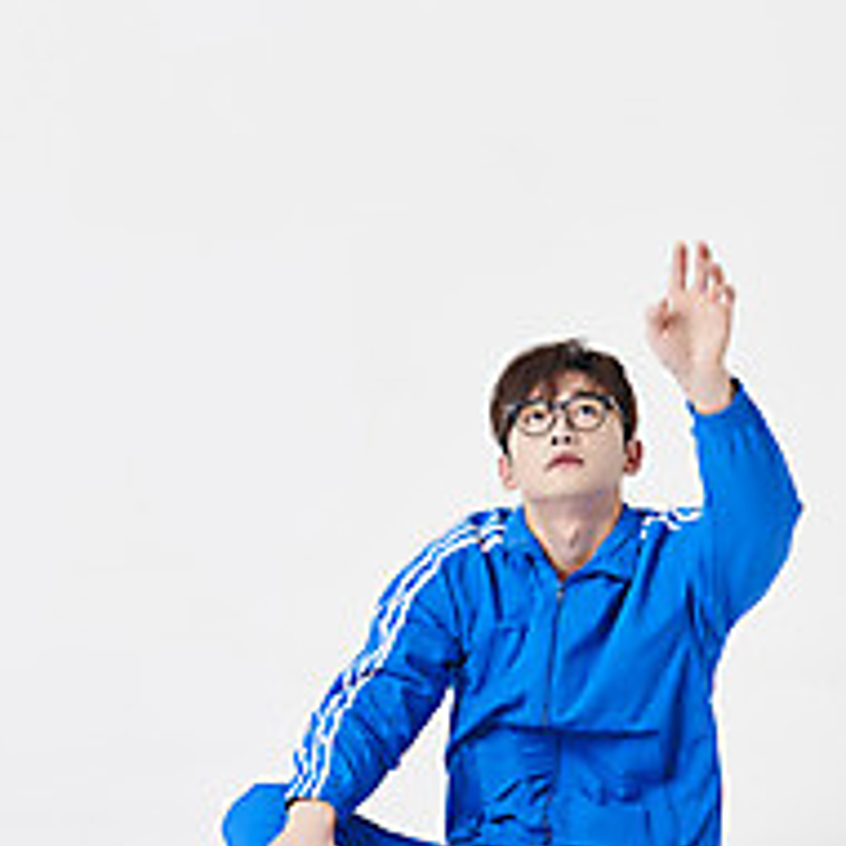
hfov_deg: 13.9
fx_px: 3456
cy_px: 347
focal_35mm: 125
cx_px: 541
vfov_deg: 13.9
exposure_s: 1/125
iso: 100
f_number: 13
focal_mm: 70
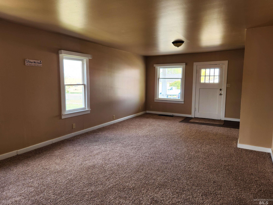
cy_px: 103
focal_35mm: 24
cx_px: 133
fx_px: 189
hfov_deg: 71.6
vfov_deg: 56.8
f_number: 1.8
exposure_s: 1/180
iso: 80
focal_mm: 5.4
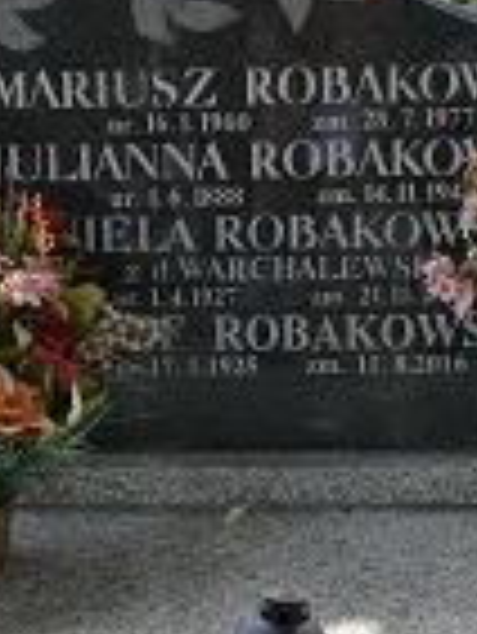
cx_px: 166
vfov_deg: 21.2
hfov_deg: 16.1
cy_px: 436
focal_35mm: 92
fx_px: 1688
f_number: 2.2
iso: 80
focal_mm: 4.5
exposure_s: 1/100
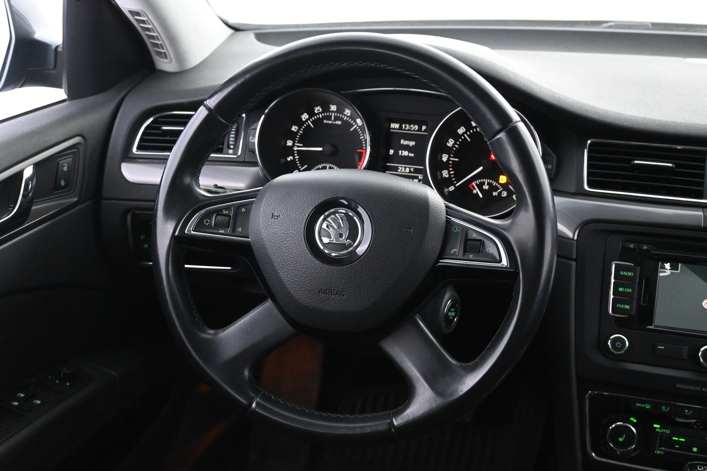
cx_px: 354
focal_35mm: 41
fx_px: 810
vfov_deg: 32.4
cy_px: 236
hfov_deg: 47.2
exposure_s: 1/40
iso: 5600
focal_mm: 27.5
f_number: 4.5
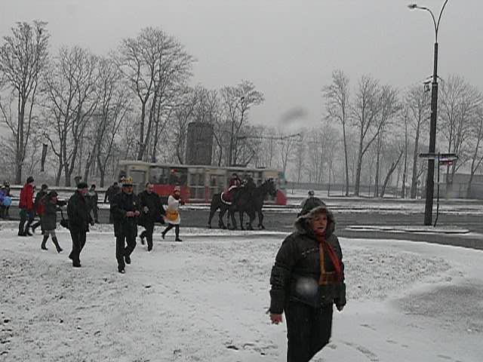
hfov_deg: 52.6
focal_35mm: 35
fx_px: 488
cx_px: 242
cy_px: 181
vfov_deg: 40.7
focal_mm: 7.4
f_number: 11
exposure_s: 1/50
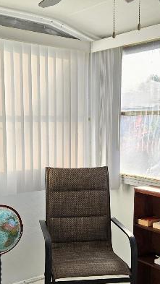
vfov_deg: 41.9
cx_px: 89
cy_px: 168
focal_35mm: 49
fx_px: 370
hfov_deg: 24.4
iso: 25
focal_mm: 5.4
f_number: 1.8
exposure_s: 1/257
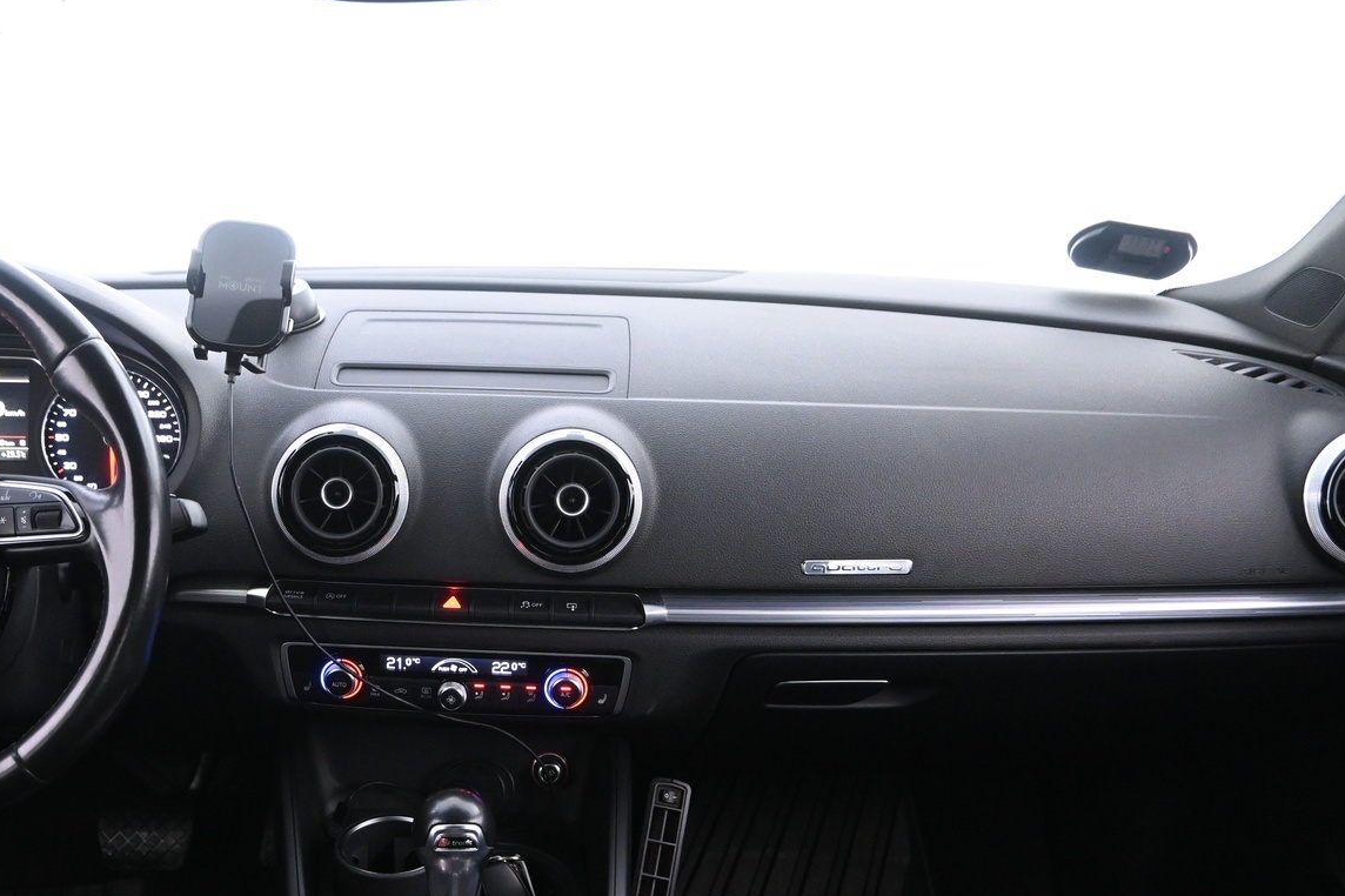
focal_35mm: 34
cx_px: 419
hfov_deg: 54.4
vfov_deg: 38.2
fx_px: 1270
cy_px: 633
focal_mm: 16
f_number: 3.5
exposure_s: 1/15
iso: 2500
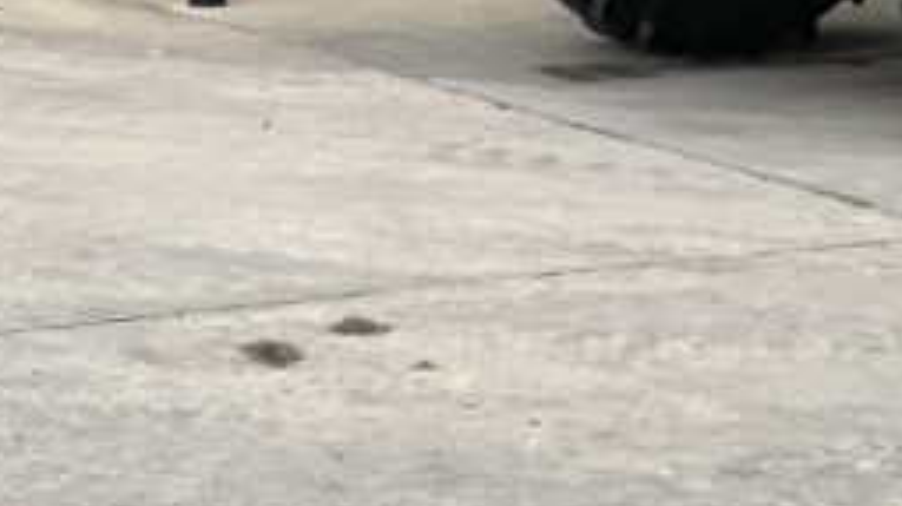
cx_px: -308
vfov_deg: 8.6
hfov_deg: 15.9
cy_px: 1238
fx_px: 3035
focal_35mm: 127
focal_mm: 3
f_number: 1.8
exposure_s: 1/944
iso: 16
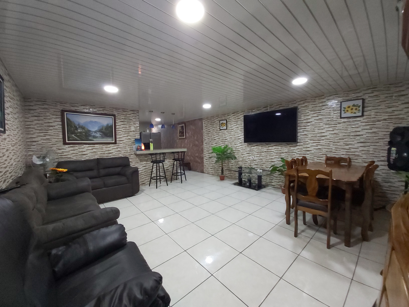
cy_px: 154
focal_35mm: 12
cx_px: 204
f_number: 2.2
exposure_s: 1/30
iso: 200
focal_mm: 1.42
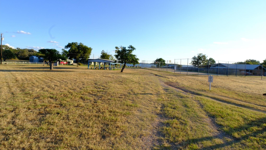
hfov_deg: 89.6
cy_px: 61
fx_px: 134
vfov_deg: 58.0
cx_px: 133
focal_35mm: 19
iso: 1000
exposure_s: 1/160
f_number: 16
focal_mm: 11.7
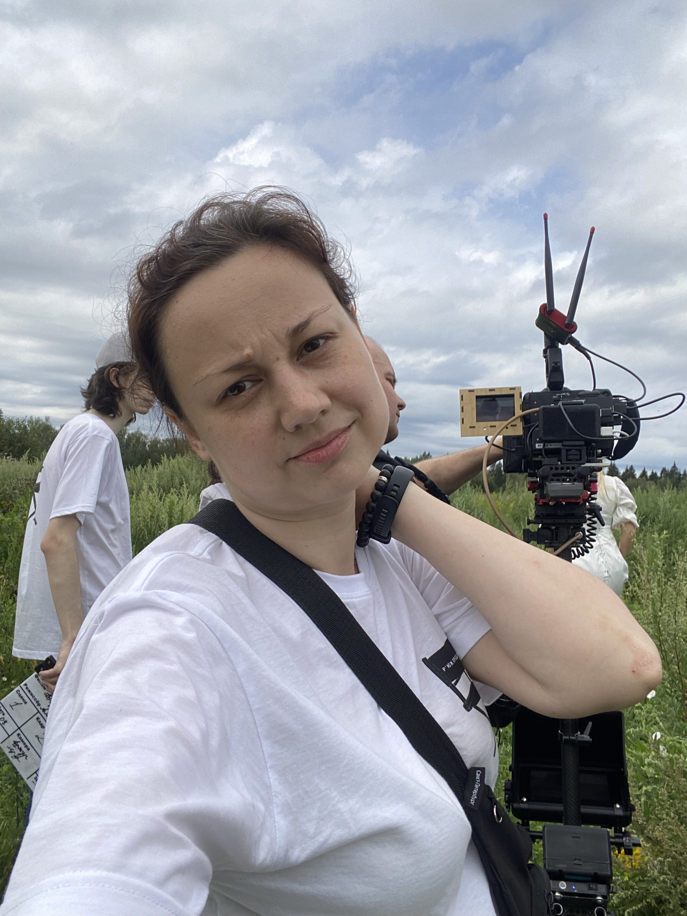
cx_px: 344
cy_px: 458
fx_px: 794
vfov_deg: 60.0
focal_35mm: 30
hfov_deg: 46.8
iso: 25
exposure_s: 1/581
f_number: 2.2
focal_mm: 2.71
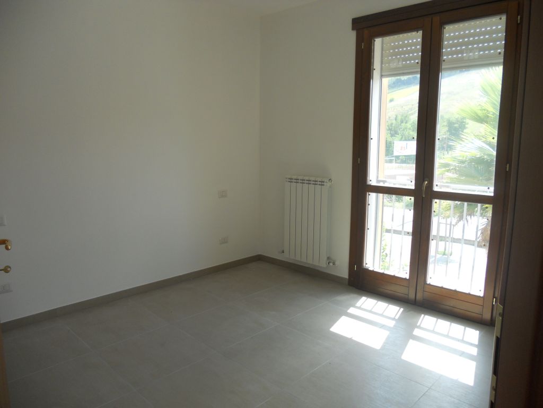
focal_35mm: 27
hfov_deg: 65.3
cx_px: 272
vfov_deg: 51.4
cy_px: 204
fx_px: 424
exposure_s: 1/125
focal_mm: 4.9
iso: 80
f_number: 3.2
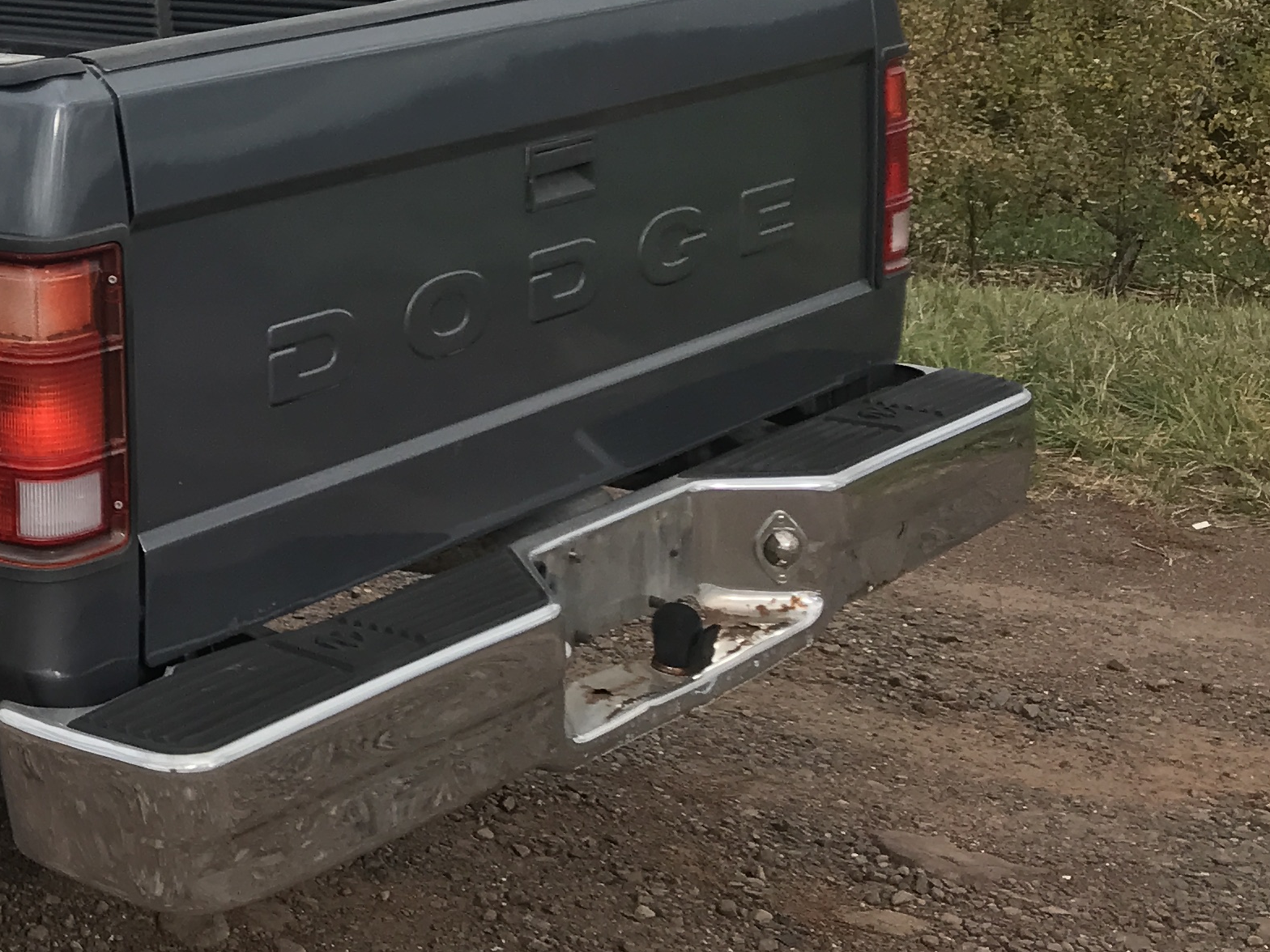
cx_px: -326
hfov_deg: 24.1
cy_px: 36
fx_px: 2642
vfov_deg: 19.9
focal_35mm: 72
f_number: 1.8
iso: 20
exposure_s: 1/997
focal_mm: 3.99
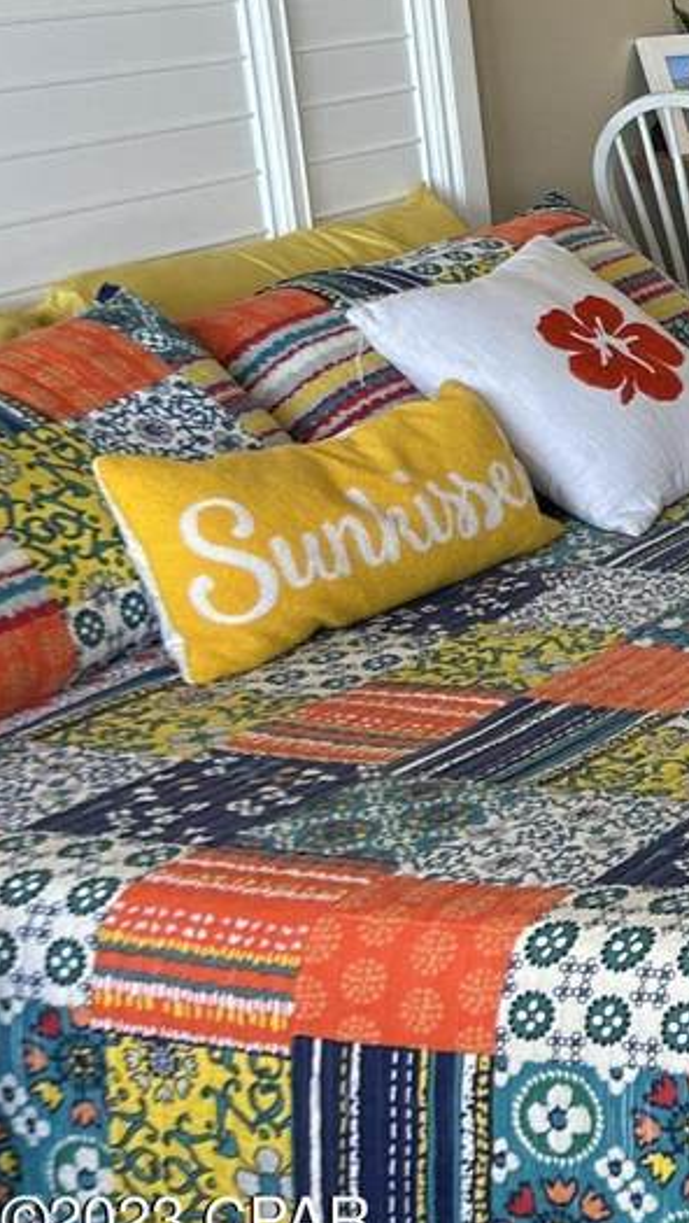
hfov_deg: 14.0
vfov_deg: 29.7
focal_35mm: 69
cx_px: 1483
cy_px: 205
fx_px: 2237
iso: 100
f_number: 1.5
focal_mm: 5.7
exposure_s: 1/120
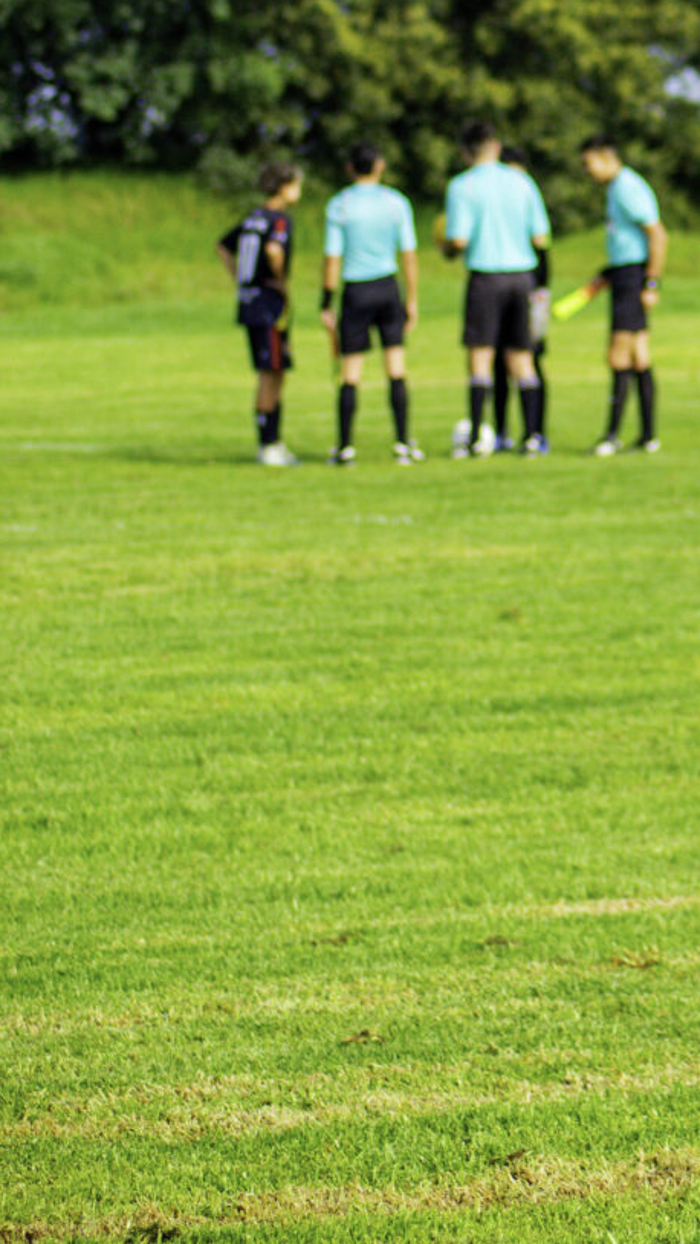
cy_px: 223
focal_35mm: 252
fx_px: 8313
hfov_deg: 4.8
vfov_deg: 8.5
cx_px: 778
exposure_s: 1/500
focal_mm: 85
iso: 180
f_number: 5.6
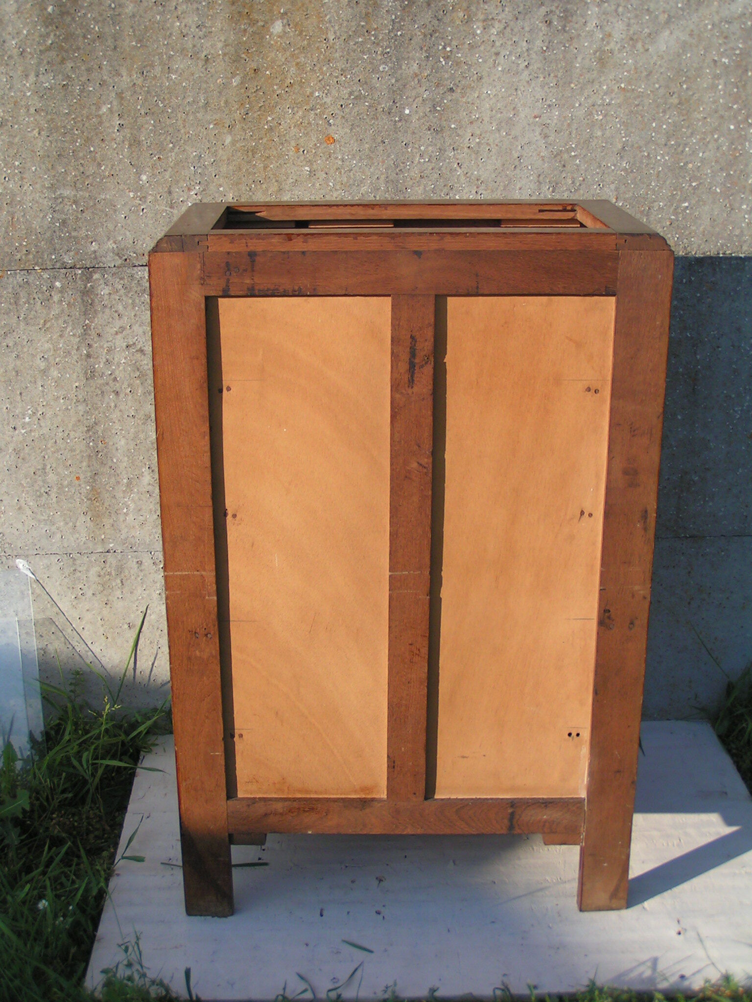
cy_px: 501
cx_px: 376
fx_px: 1303
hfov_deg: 32.2
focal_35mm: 45
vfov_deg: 42.1
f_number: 2.8
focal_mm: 6.9
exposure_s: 1/500
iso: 50
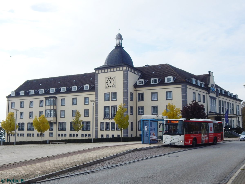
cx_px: 122
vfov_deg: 41.8
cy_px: 92
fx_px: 241
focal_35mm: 34
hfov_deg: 54.0
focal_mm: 6.1
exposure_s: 1/400
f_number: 6.7
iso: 125
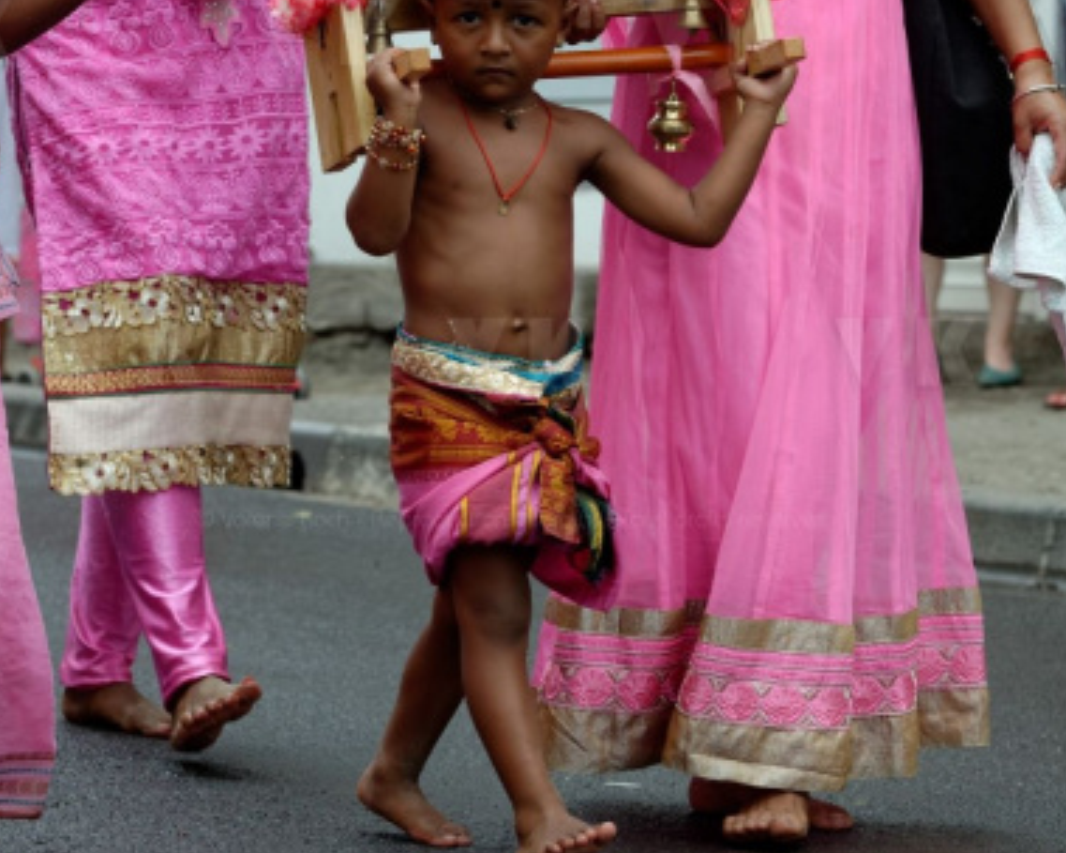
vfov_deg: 7.7
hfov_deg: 9.7
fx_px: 6308
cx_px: 516
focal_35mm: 200
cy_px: 96
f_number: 6.3
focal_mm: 90
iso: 200
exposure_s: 1/400
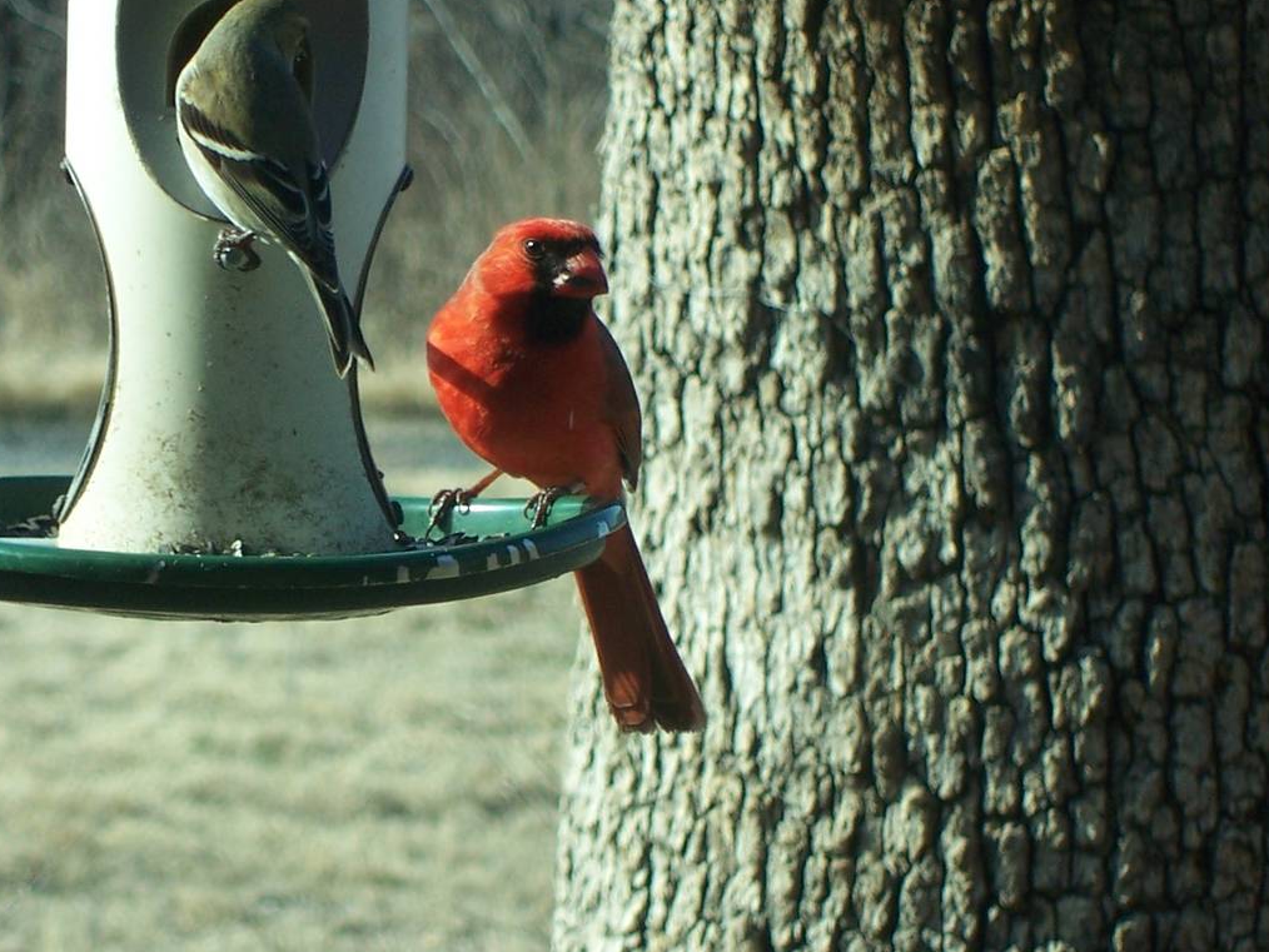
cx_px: 305
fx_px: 10120
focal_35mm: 276
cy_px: 482
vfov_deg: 5.4
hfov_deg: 7.2
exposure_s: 1/180
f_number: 4.9
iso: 80
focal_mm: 30
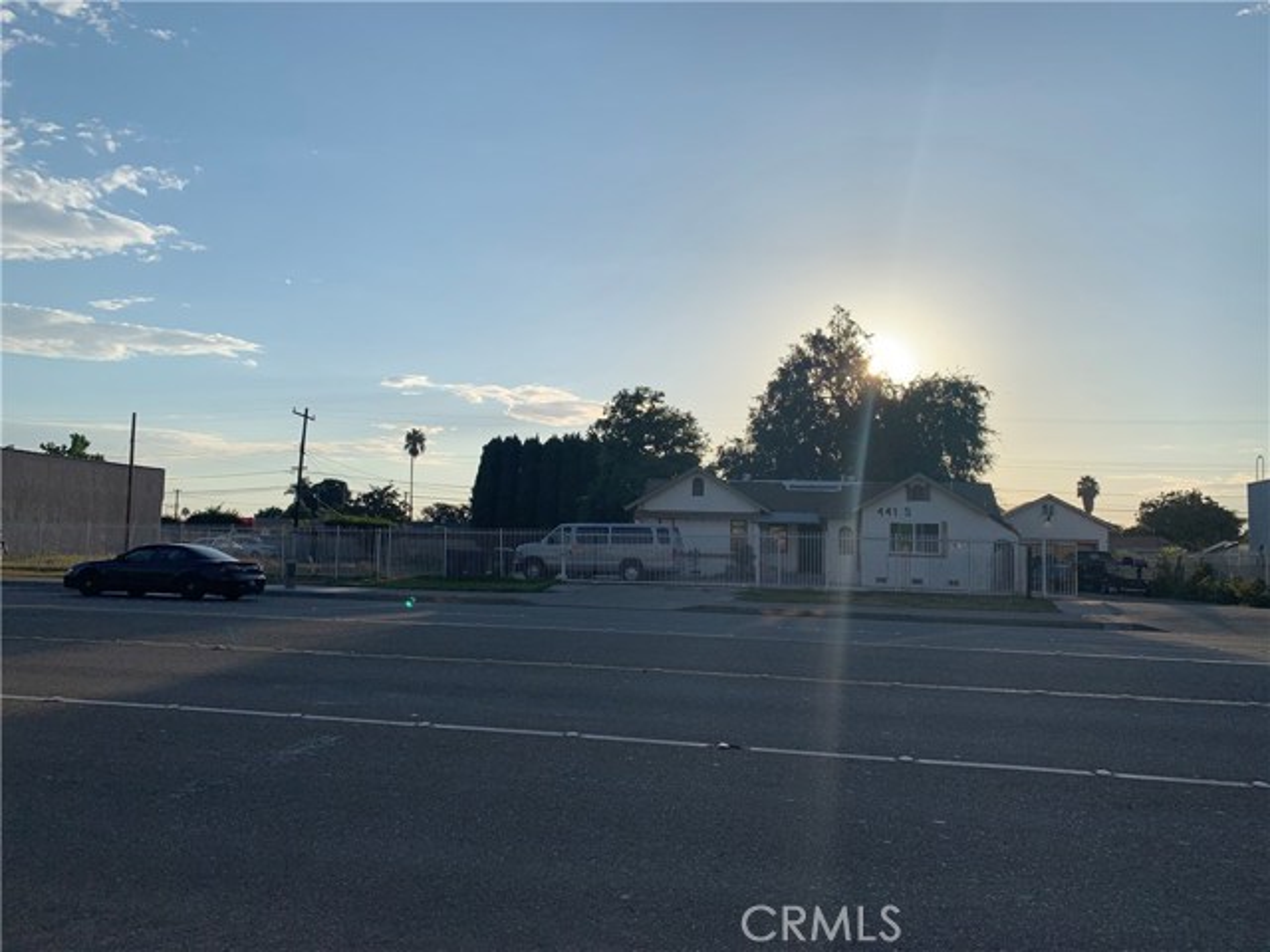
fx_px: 954
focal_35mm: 26
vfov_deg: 53.1
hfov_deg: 67.3
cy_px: 476
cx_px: 635
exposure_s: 1/5405
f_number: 1.8
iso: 25
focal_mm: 4.25
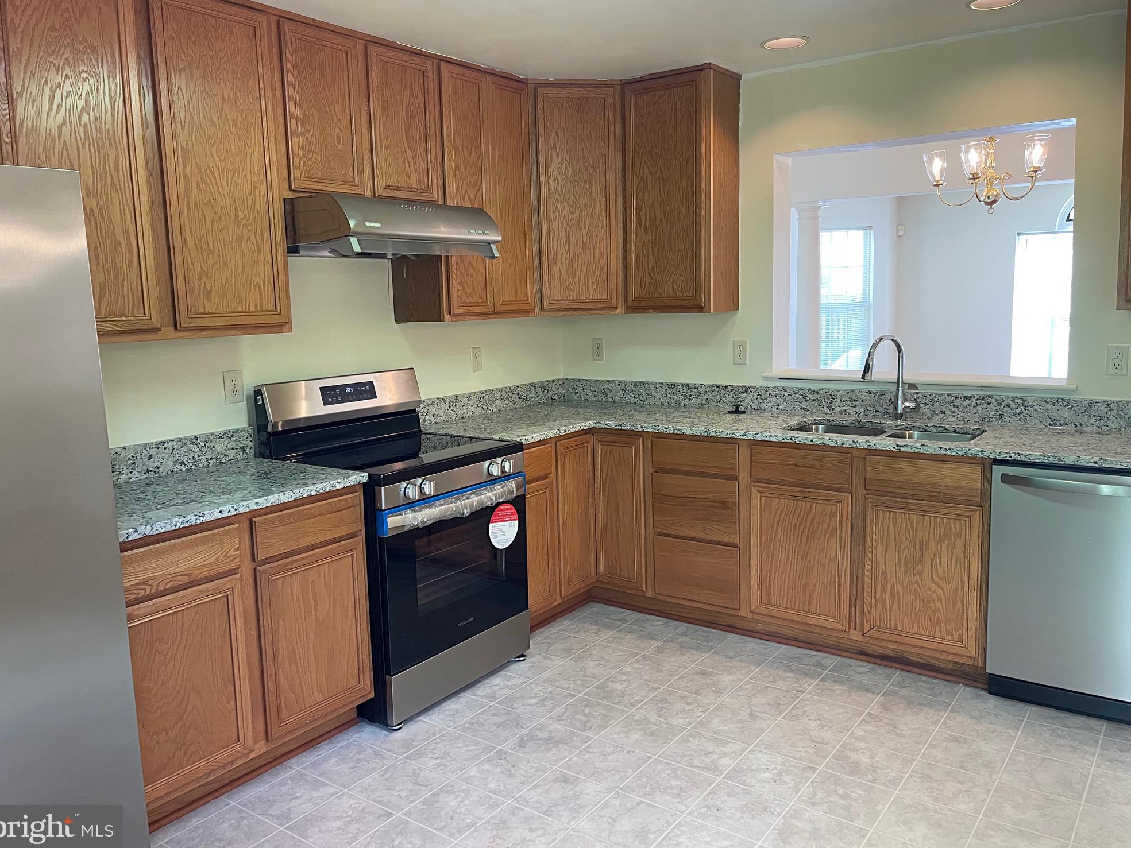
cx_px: 568
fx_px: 850
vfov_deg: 53.1
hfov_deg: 67.3
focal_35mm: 26
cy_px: 411
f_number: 1.6
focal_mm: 5.1
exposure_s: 1/60
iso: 100
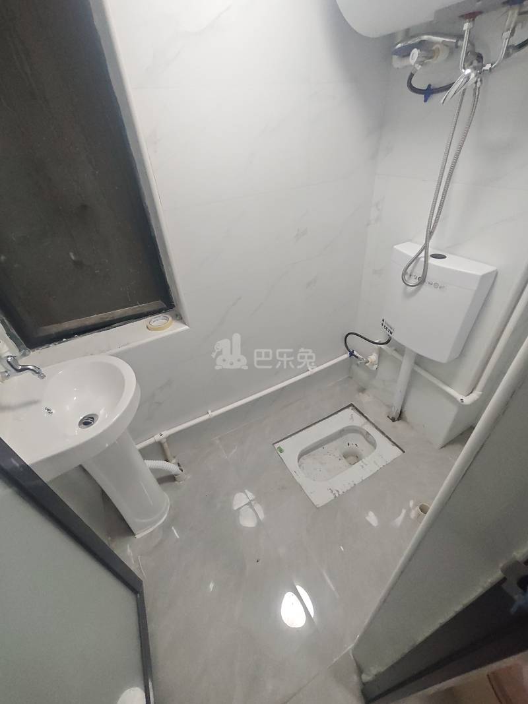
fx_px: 305
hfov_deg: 81.7
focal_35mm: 15
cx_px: 264
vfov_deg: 98.2
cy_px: 352
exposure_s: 1/50
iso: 250
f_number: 2.2
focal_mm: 1.91
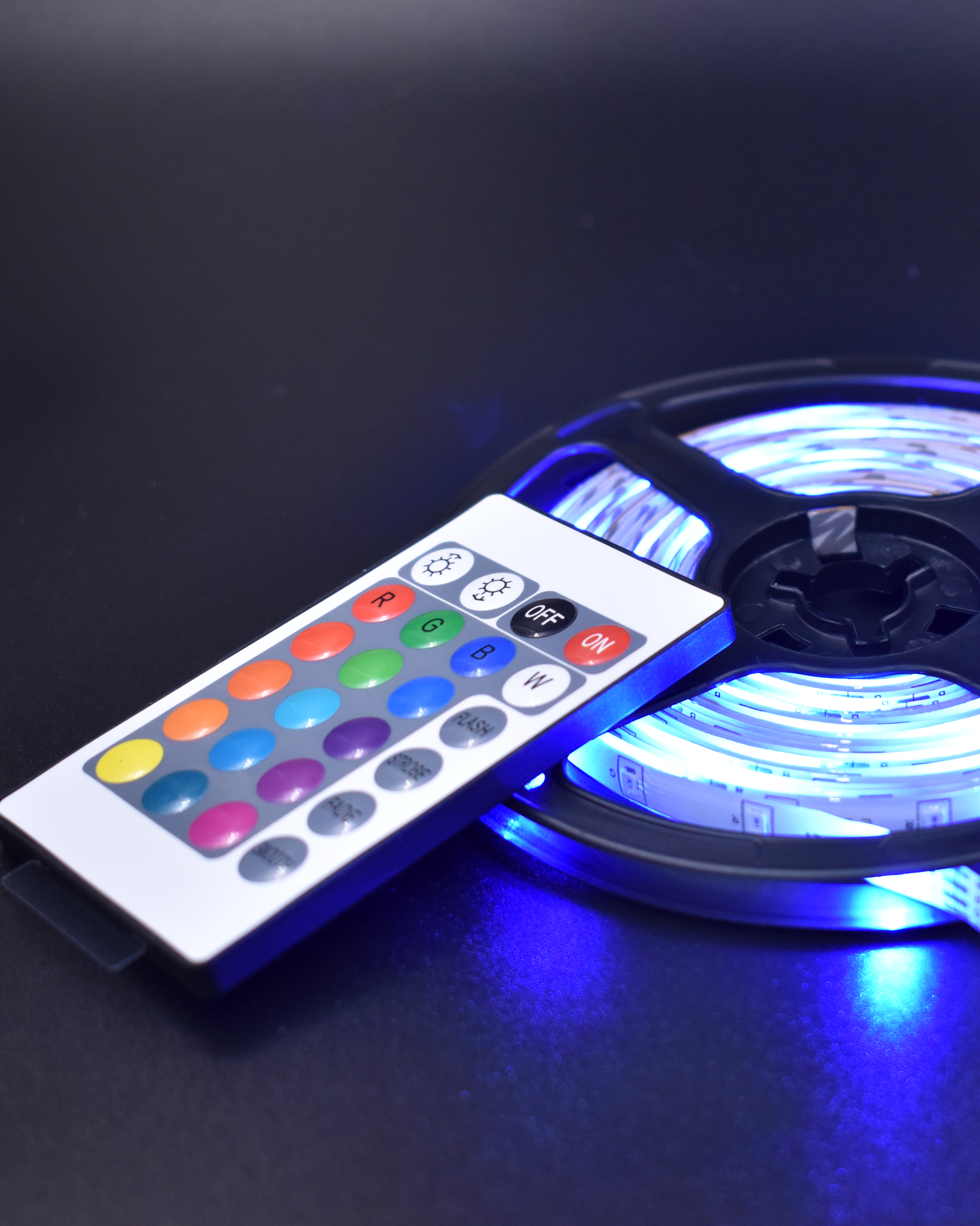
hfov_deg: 21.0
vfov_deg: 26.4
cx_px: 763
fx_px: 2610
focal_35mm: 72
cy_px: 612
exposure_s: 1/30
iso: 800
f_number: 4.5
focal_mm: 34
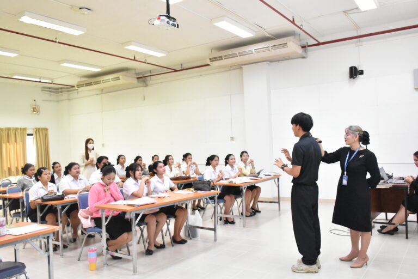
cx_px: 209
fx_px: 383
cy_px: 140
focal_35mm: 33
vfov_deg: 40.0
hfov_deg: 57.2
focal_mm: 22
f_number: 6.3
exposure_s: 1/250
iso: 8000
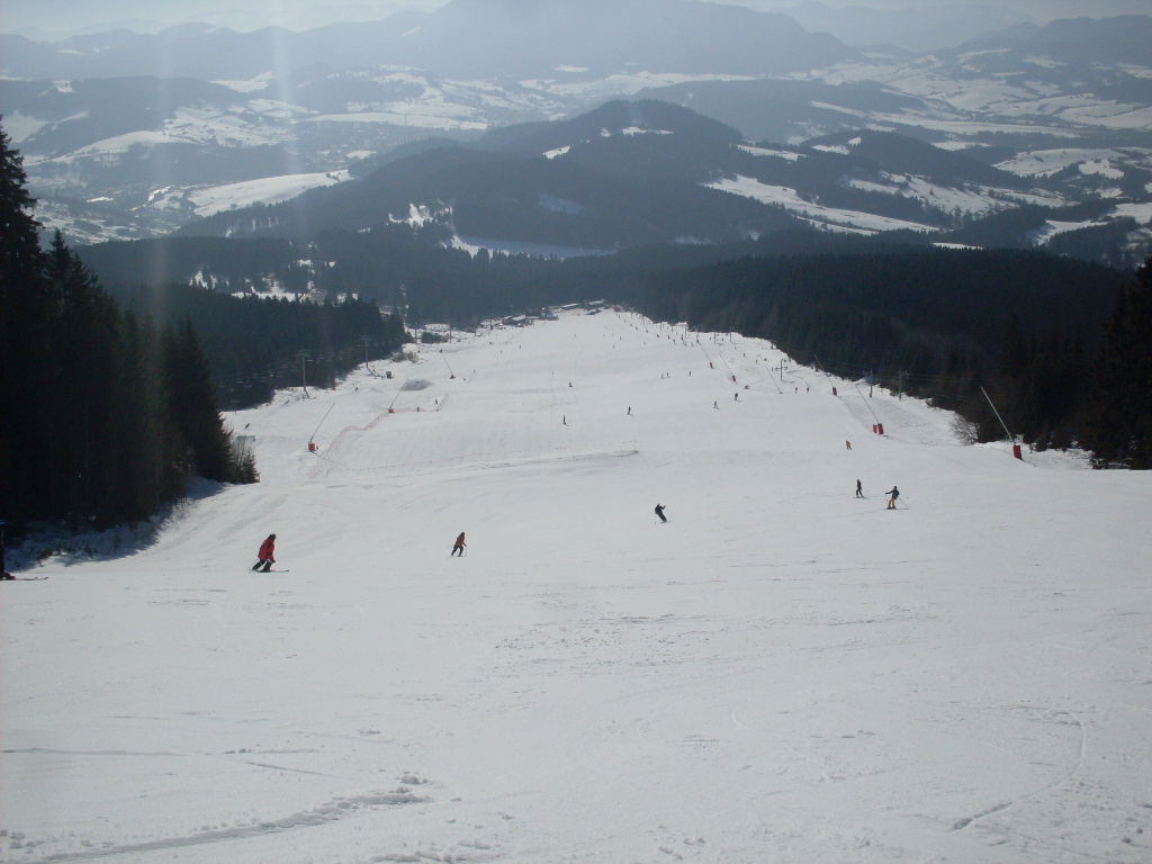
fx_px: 1265
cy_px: 432
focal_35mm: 38
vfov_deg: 37.7
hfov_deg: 49.0
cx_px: 576
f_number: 8.4
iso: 80
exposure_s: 1/1000
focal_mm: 6.3
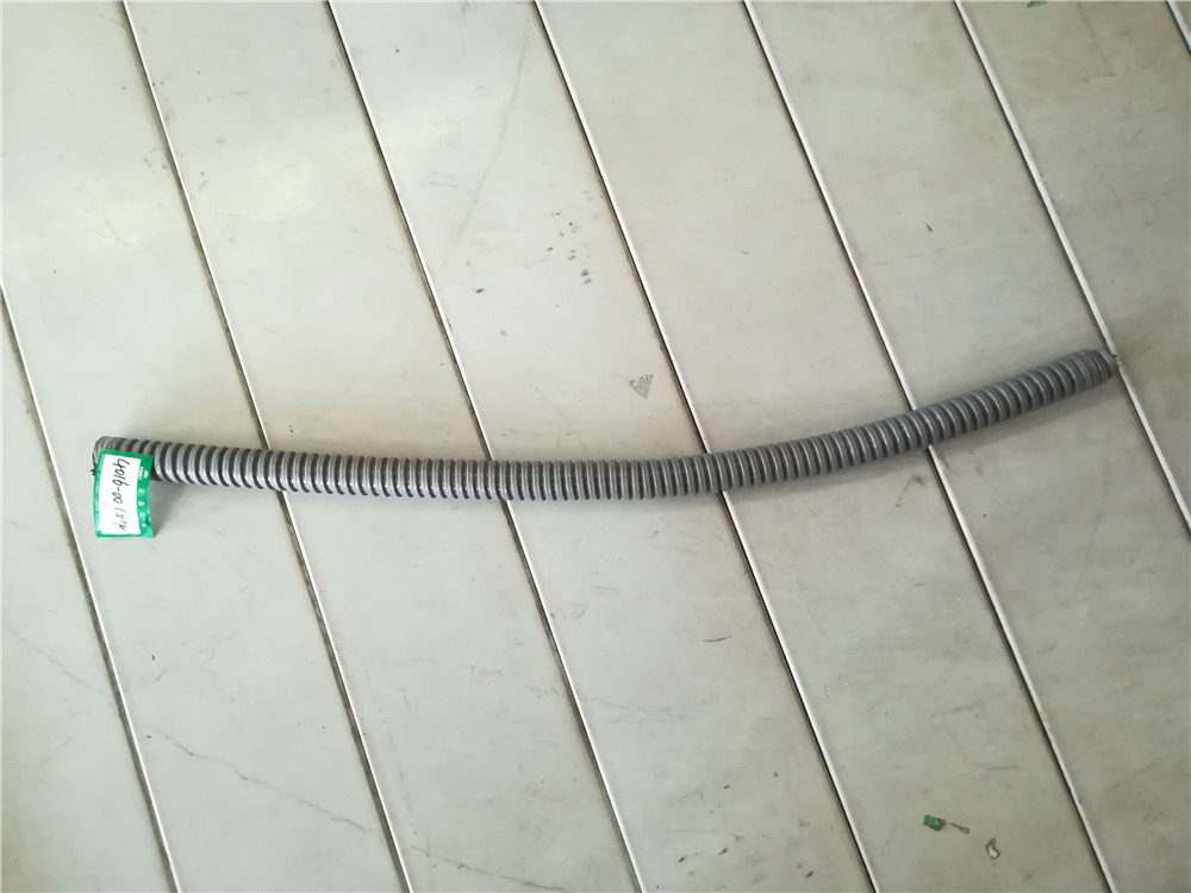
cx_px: 596
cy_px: 446
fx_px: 895
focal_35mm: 26
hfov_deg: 67.3
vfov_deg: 53.1
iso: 320
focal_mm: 3.83
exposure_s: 1/33.3
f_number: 2.2
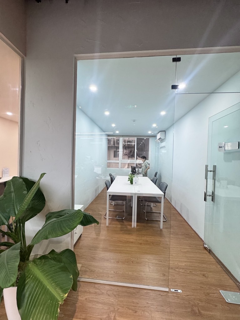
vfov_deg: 102.1
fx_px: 129
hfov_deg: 85.7
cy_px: 160
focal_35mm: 14
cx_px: 120
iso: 320
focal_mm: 2.22
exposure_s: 1/99
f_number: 2.2
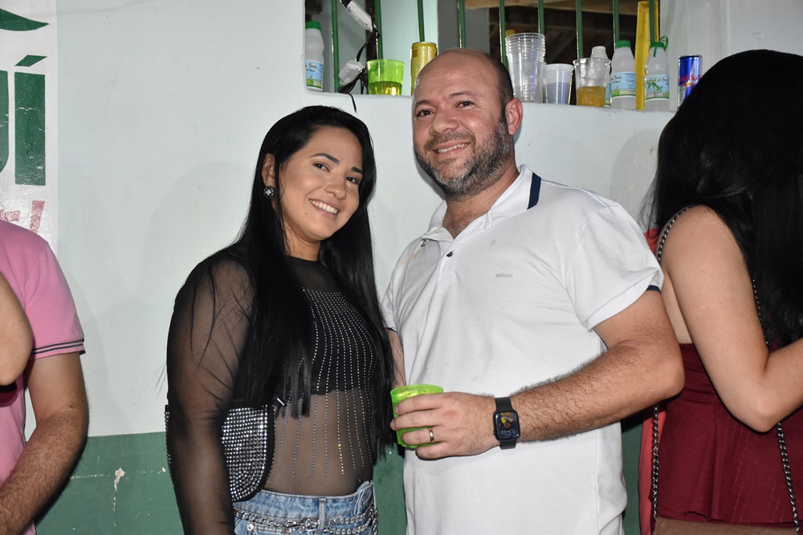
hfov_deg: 43.6
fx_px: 1004
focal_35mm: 45
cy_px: 268
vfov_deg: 29.9
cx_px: 402
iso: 2500
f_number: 4.5
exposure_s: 1/100
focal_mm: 30
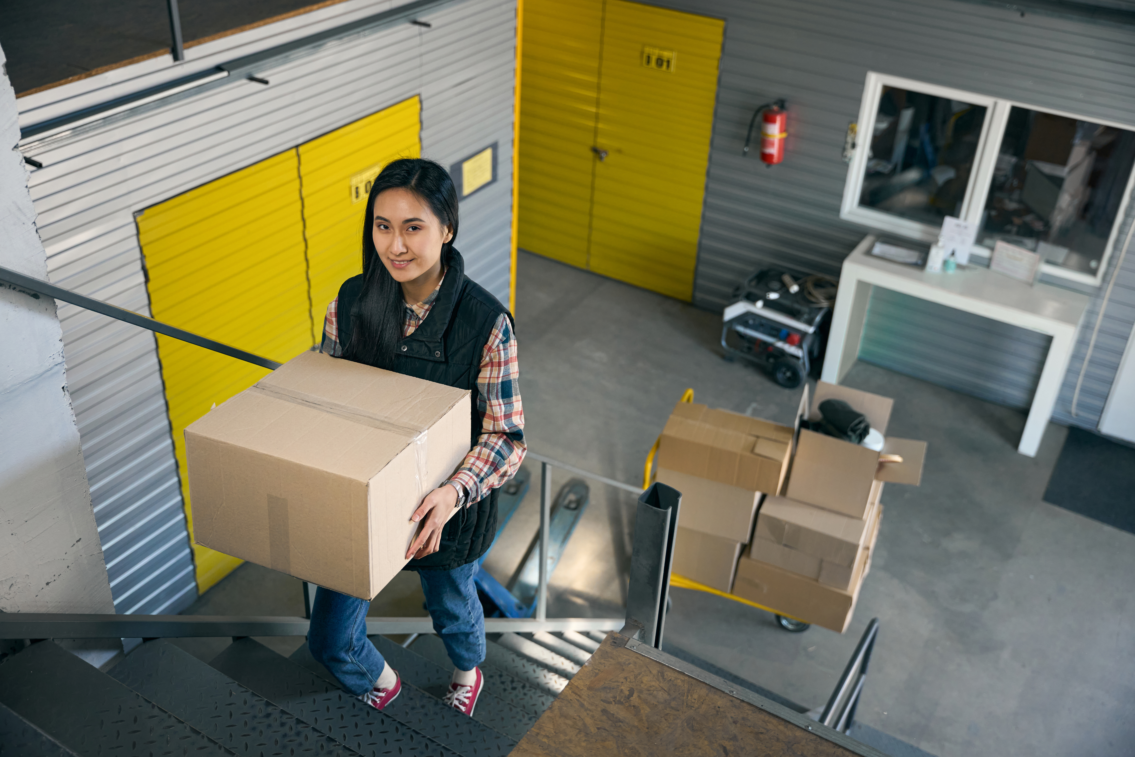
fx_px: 1157
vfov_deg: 36.2
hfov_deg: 52.3
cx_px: 568
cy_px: 378
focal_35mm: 37
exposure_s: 1/640
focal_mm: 36.7
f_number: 2.8
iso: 1000
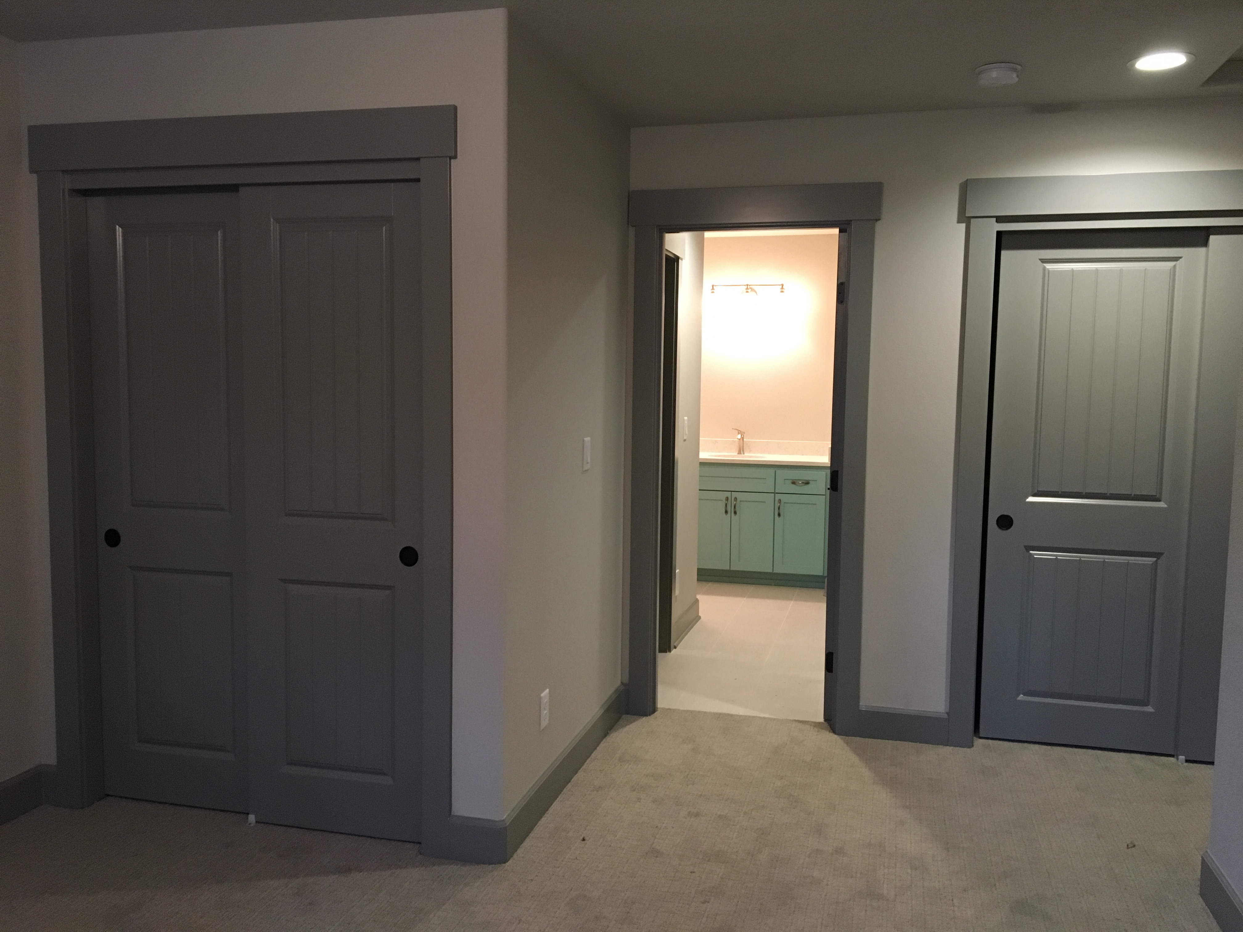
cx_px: 622
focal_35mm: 29
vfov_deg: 48.2
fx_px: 1041
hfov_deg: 61.7
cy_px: 466
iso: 160
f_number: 2.2
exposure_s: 1/30
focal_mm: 4.15
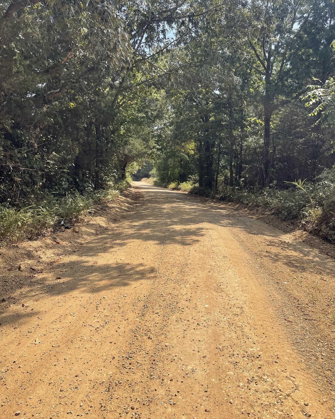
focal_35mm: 28
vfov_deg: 62.2
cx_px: 173
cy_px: 221
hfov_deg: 51.5
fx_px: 347
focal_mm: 4.2
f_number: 1.6
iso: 32
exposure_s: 1/2618
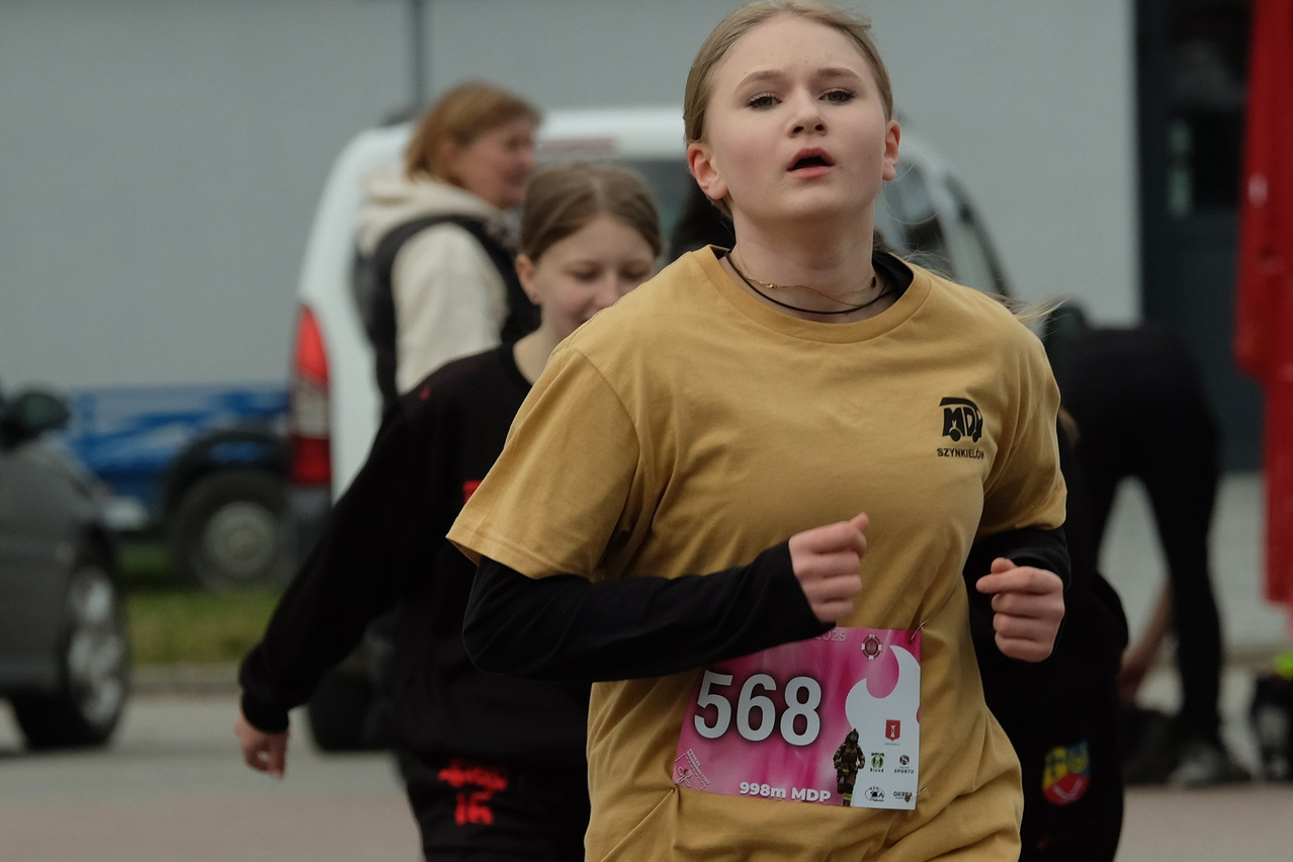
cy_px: 769
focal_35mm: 705
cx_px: 941
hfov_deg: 2.9
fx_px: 25319
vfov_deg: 2.0
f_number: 9
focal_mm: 234.8
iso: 400
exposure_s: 1/420
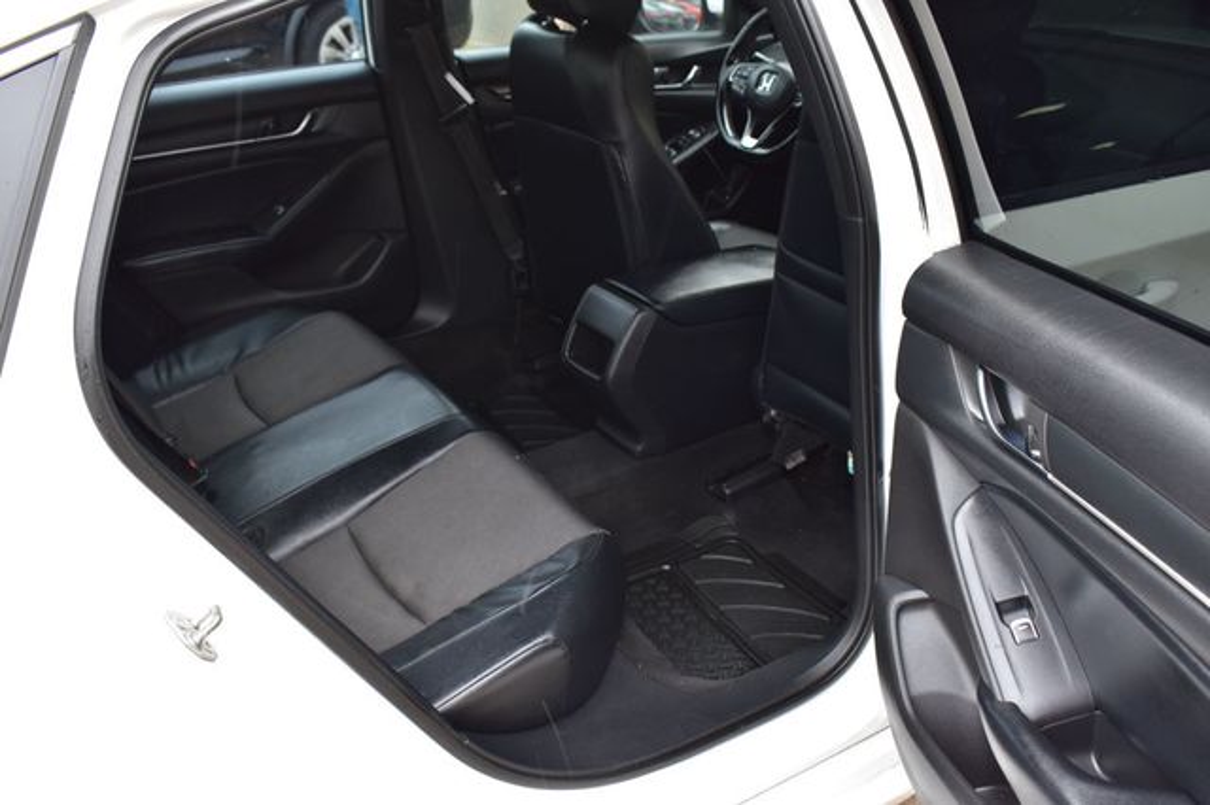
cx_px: 605
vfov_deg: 39.9
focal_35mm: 33
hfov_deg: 57.2
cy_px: 402
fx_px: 1109
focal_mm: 22
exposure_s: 1/25
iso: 400
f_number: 7.1
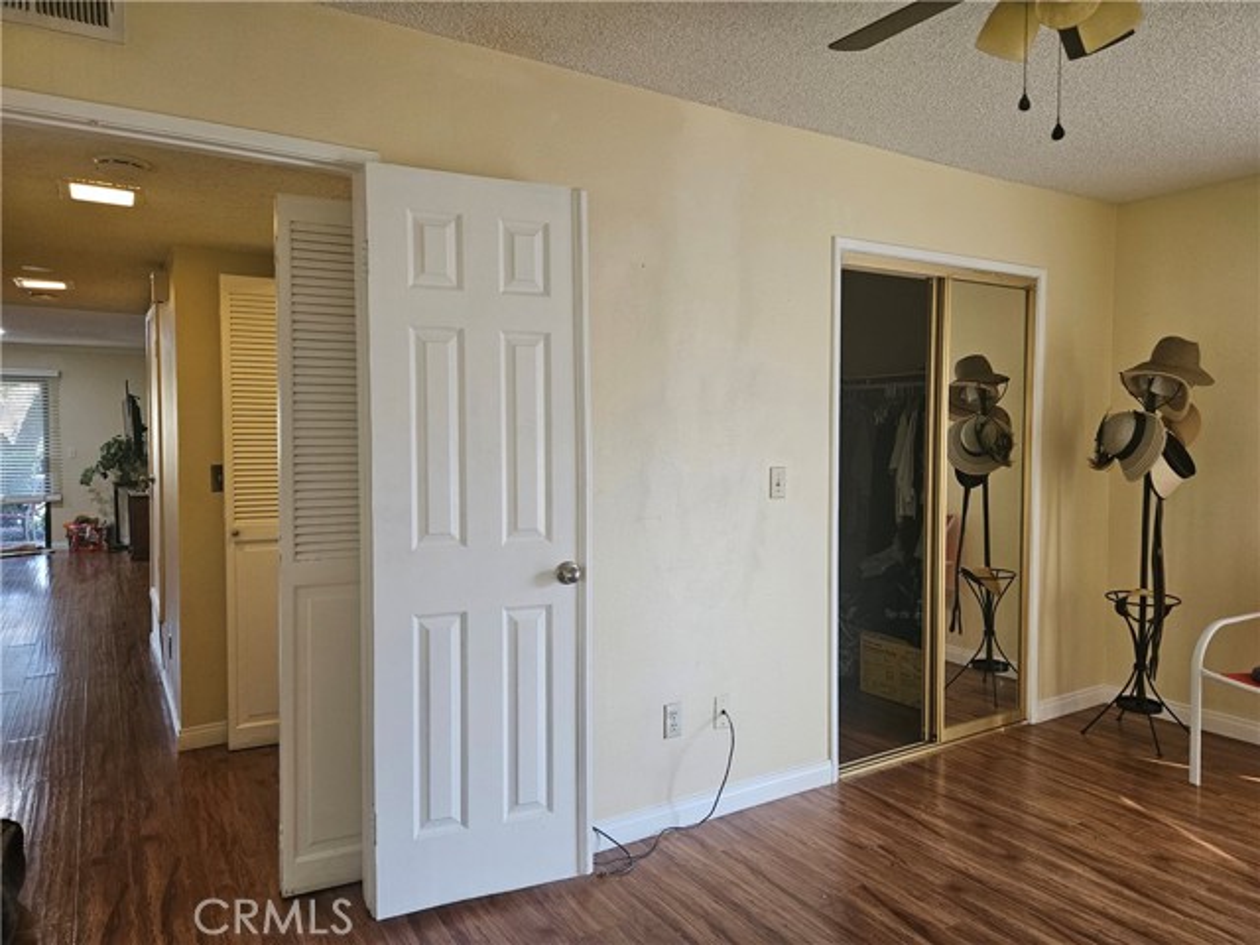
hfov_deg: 73.9
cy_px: 472
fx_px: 837
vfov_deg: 58.9
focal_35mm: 23
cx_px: 630
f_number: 1.8
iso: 320
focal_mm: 5.4
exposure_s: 1/170
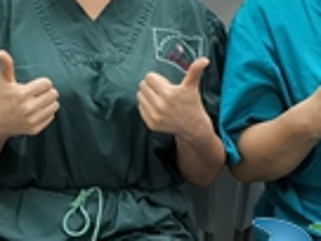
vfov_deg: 10.3
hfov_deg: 14.0
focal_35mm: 136
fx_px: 1261
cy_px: -196
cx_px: -76
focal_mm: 5.56
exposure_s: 1/100
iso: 160
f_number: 1.6
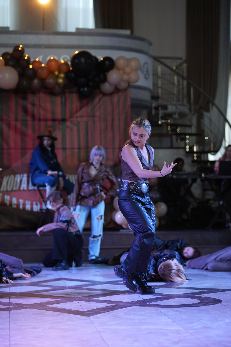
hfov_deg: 16.1
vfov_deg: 23.9
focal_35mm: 85
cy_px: 174
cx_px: 116
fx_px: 818
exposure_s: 1/400
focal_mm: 85
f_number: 2.2
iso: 800
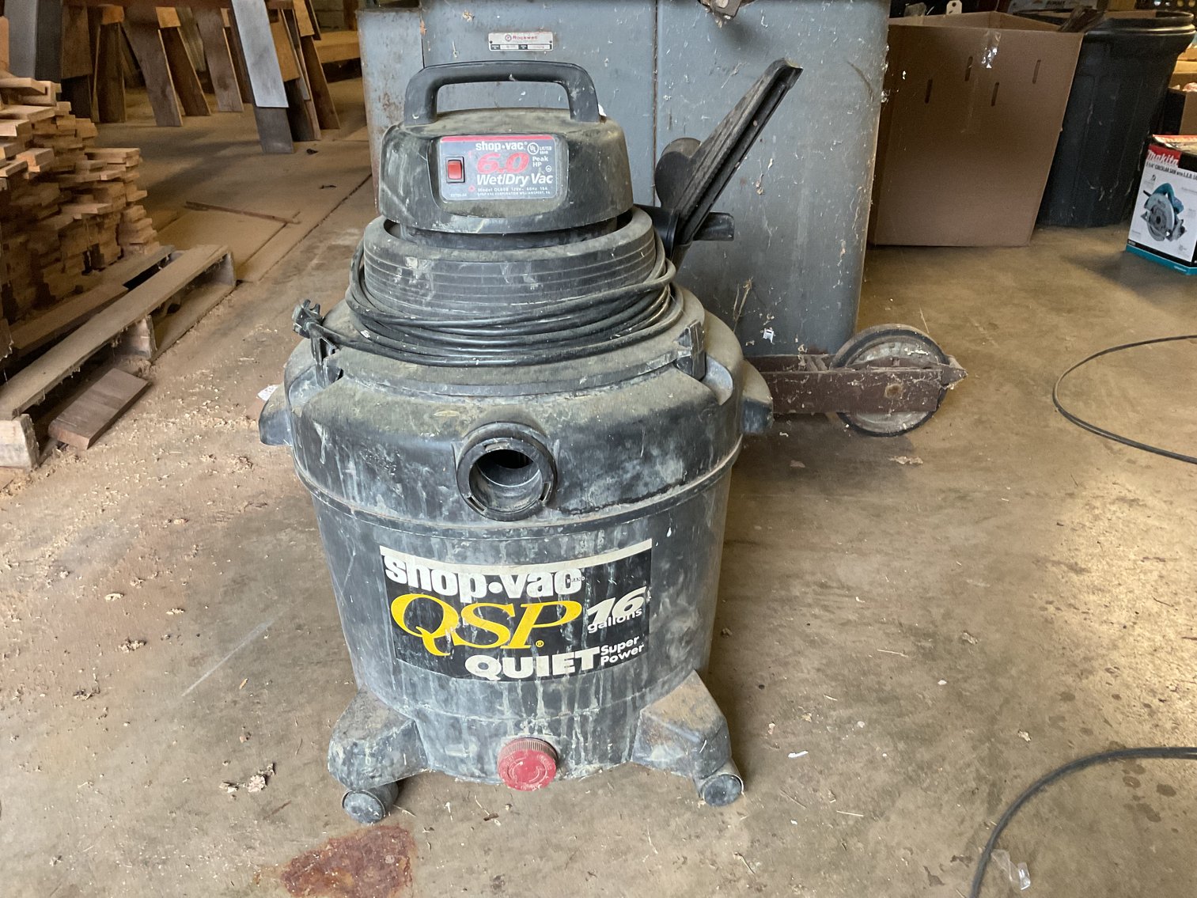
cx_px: 598
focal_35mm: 29
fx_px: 1003
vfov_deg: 48.2
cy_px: 449
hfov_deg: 61.7
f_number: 1.8
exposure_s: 1/60
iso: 200
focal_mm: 3
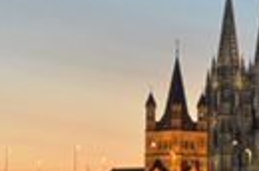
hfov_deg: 7.6
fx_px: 1957
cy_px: 79
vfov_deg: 5.0
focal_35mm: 273
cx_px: 73
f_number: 22
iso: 200
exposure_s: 8
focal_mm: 55
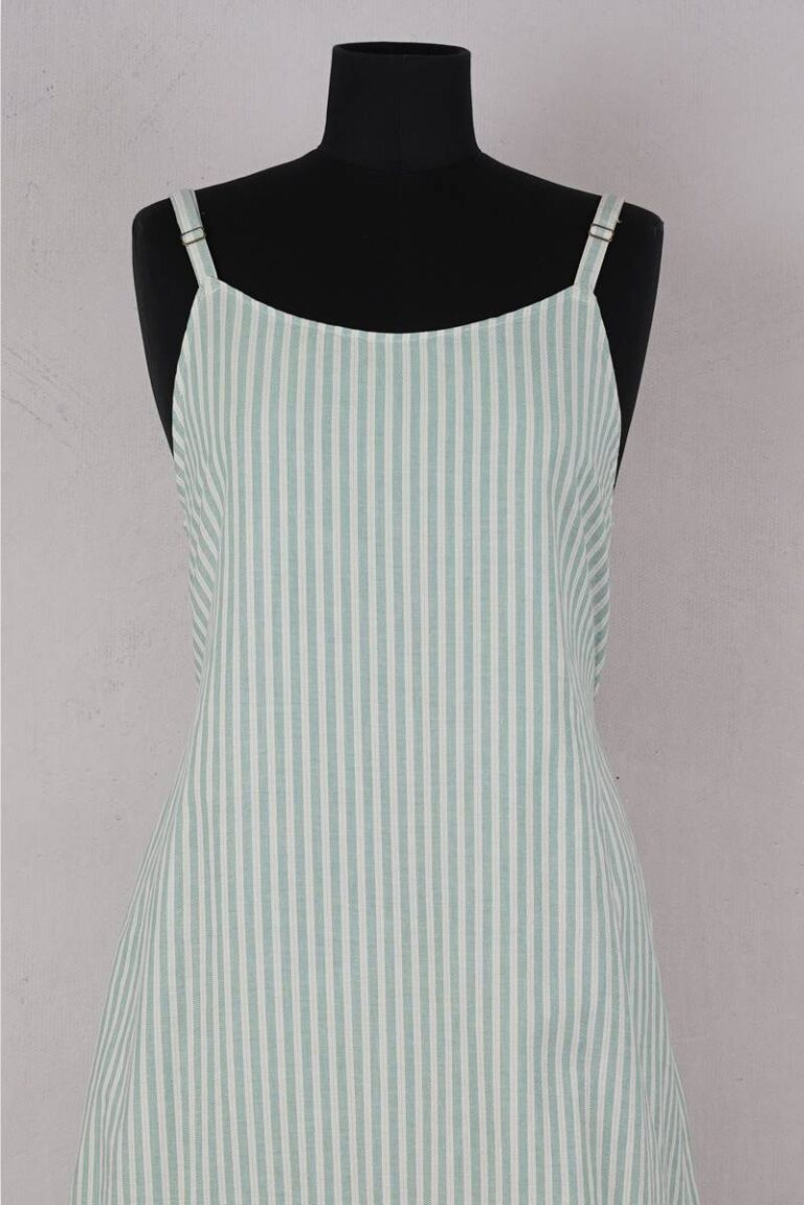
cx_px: 402
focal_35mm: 46
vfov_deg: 42.7
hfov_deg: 29.2
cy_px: 602
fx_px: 1541
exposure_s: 1/13
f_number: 6.3
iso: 50
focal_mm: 46
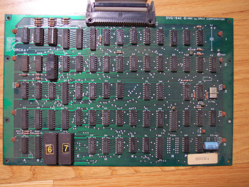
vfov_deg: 37.7
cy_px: 94
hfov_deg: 49.0
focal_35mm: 38
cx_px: 124
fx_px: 273
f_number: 2.8
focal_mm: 8
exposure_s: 1/20
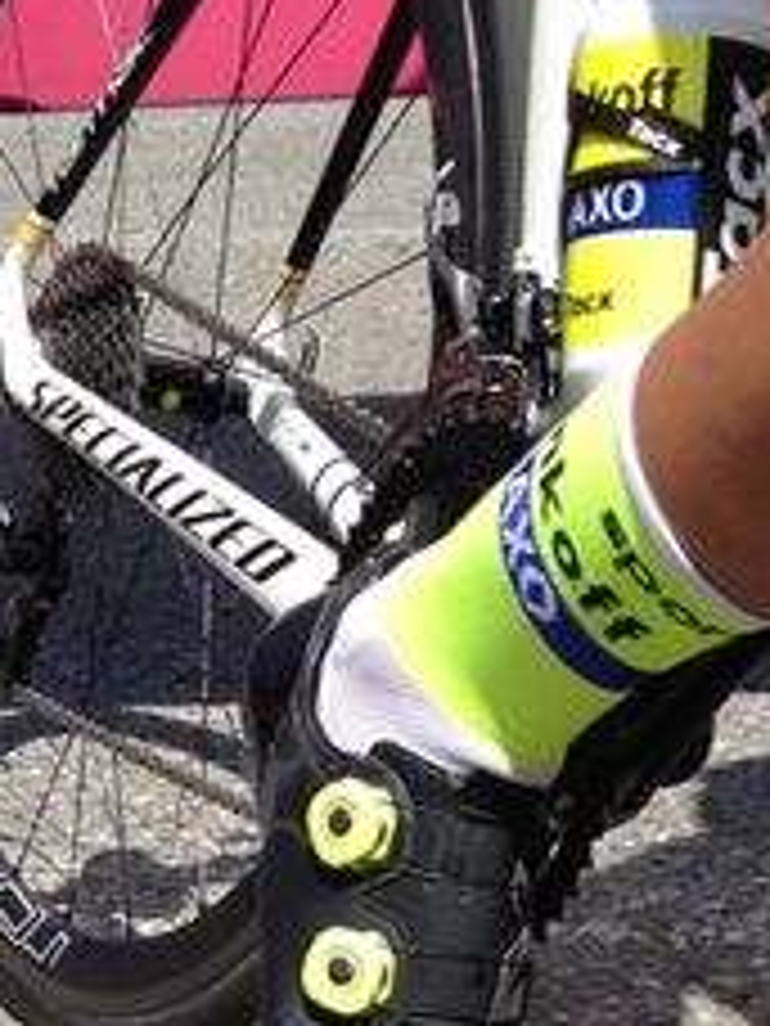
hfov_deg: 16.1
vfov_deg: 20.0
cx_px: 428
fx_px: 2729
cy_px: 1228
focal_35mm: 92
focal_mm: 4.28
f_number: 2.4
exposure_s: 1/1534
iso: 50
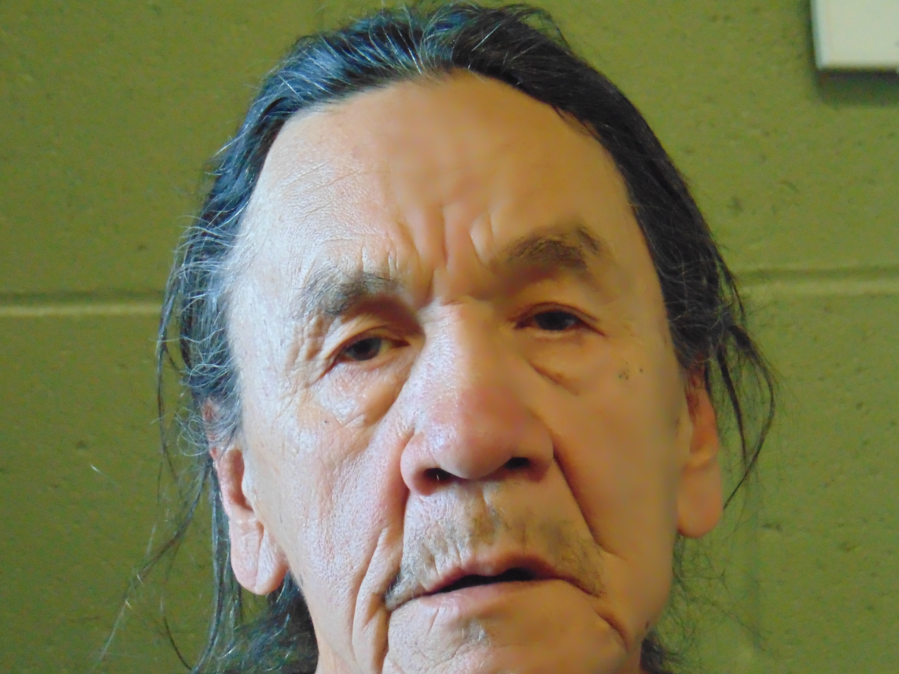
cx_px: 448
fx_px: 4389
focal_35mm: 169
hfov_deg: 11.7
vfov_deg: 8.8
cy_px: 347
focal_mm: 29.5
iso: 800
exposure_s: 1/40
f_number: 4
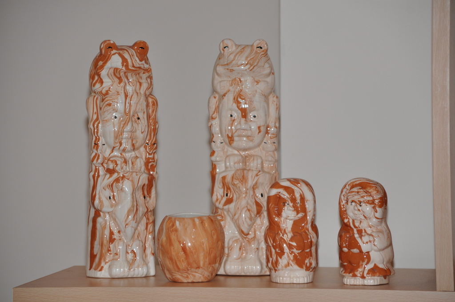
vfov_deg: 7.3
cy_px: 151
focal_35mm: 188
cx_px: 228
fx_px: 2367
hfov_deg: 11.0
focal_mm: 125
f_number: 5.6
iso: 400
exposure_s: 1/60
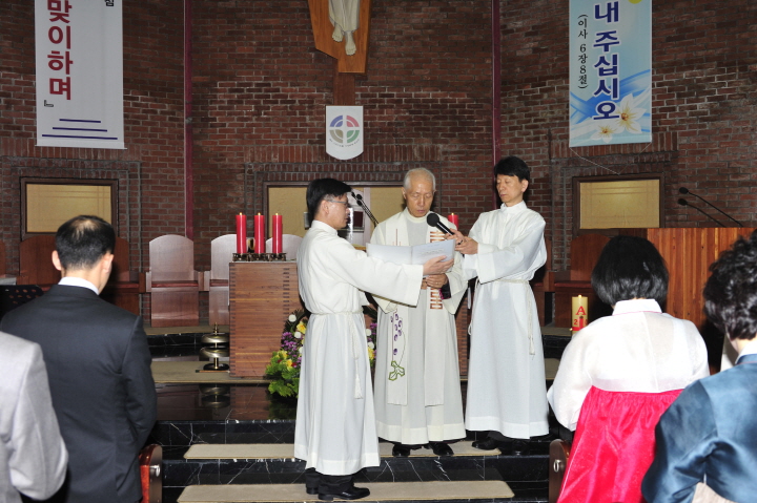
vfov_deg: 33.4
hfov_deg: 48.5
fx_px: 841
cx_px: 378
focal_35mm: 40
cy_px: 252
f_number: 5.6
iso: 200
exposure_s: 1/60
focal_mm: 40
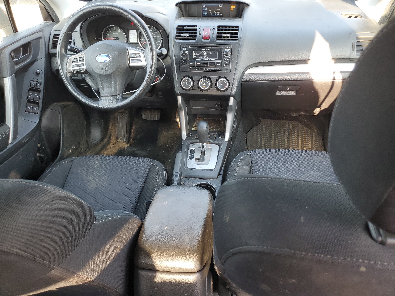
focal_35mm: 26
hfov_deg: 67.3
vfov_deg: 53.1
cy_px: 148
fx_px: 297
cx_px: 198
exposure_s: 1/60.2
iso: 53
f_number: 1.5
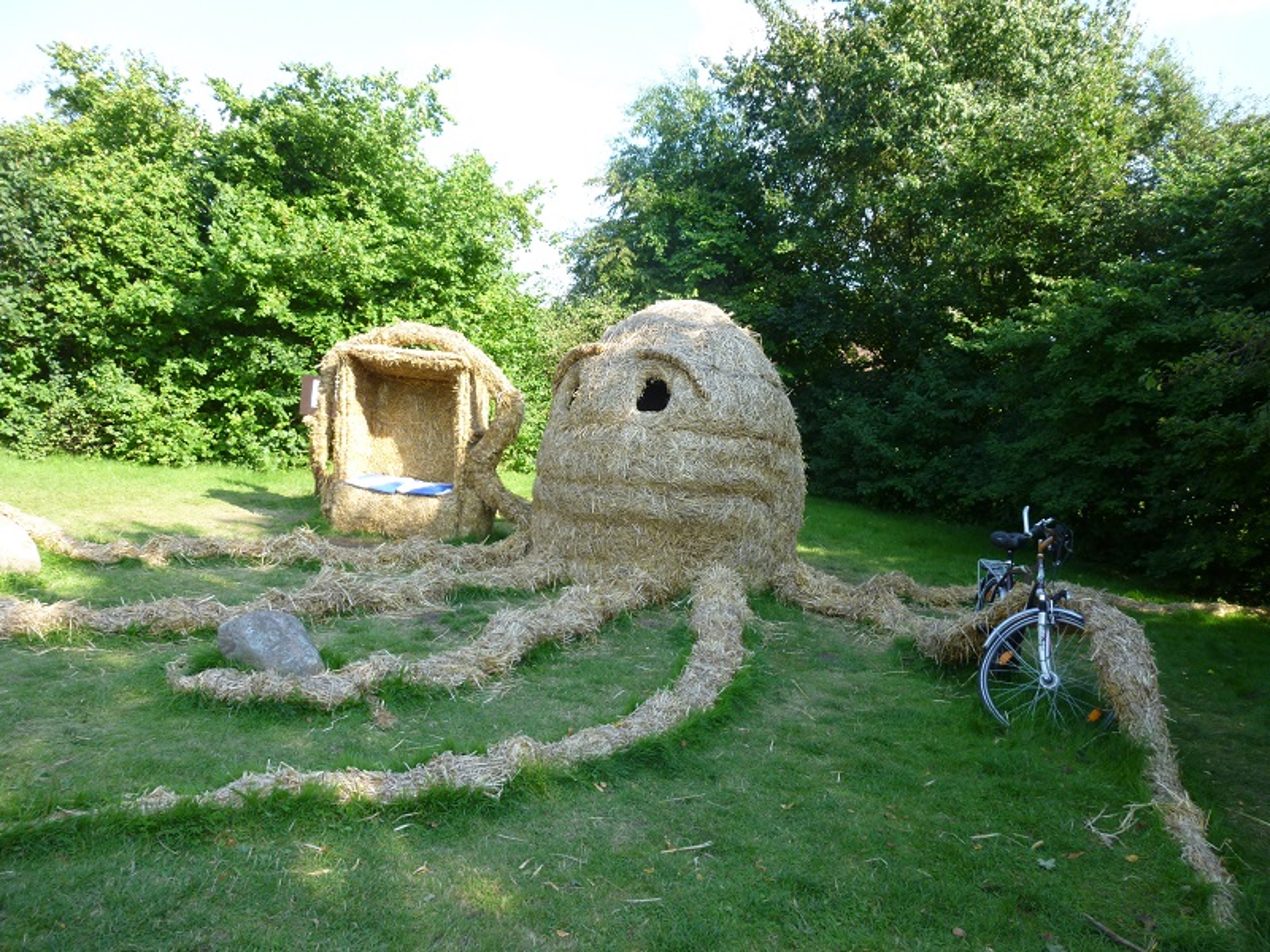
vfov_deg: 54.9
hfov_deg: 69.4
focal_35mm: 25
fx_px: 917
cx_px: 635
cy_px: 476
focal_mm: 4.5
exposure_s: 1/160
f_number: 3.1
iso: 100
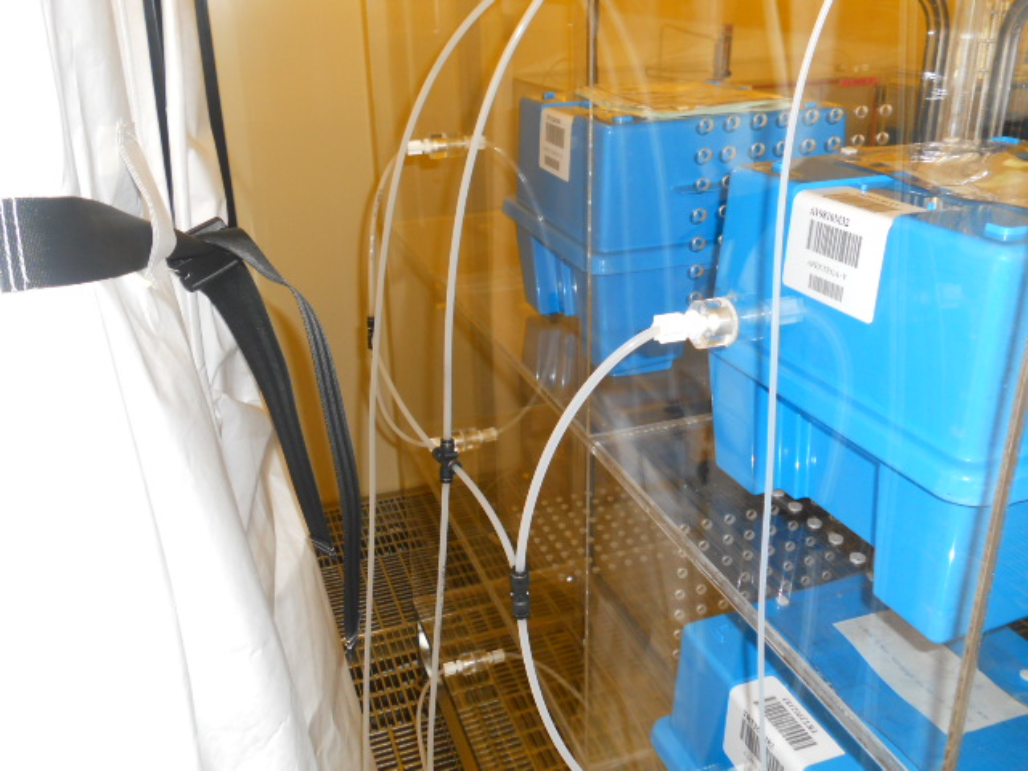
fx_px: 950
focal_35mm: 32
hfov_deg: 56.8
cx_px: 514
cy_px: 386
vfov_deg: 44.2
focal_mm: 5.8
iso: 200
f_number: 3.5
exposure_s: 1/25
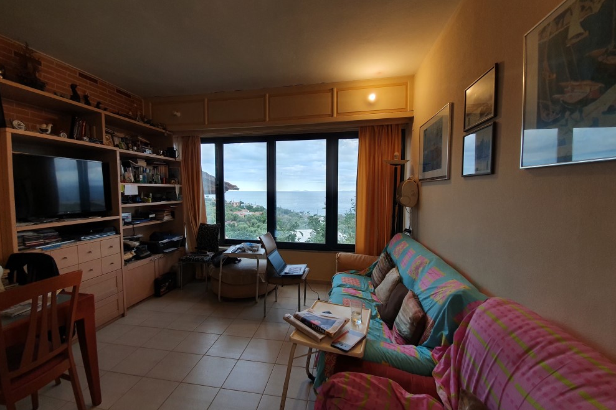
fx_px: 239
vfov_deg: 81.2
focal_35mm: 14
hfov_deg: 104.3
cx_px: 303
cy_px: 207
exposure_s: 1/50
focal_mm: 1.8
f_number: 2.2
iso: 64
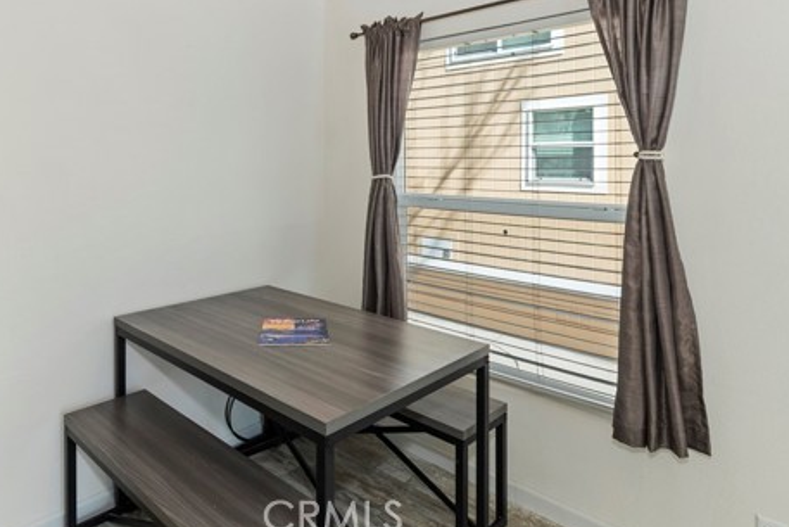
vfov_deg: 58.1
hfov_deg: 80.0
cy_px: 172
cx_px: 307
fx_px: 460
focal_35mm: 21
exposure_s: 1/30
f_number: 8
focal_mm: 10
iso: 100
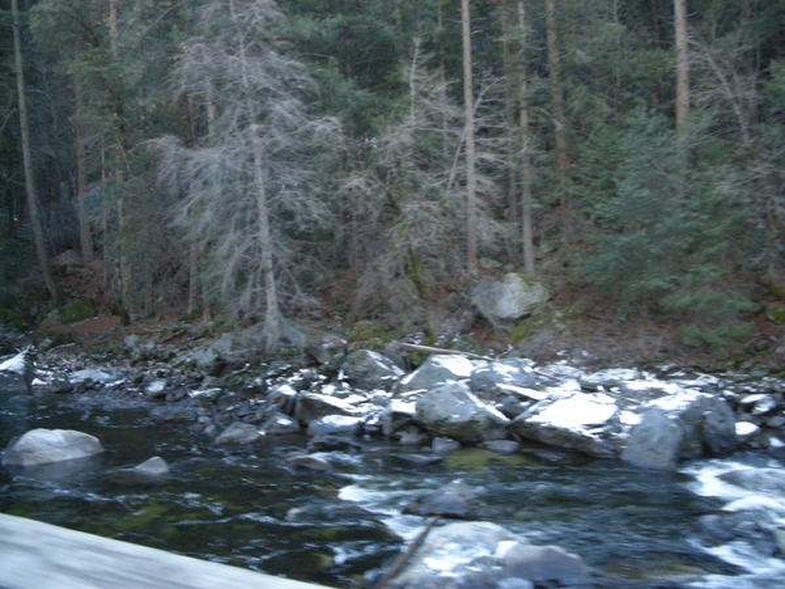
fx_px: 839
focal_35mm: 37
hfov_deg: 50.1
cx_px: 392
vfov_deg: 38.7
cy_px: 294
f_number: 2.8
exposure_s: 1/66.4
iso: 800
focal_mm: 7.9
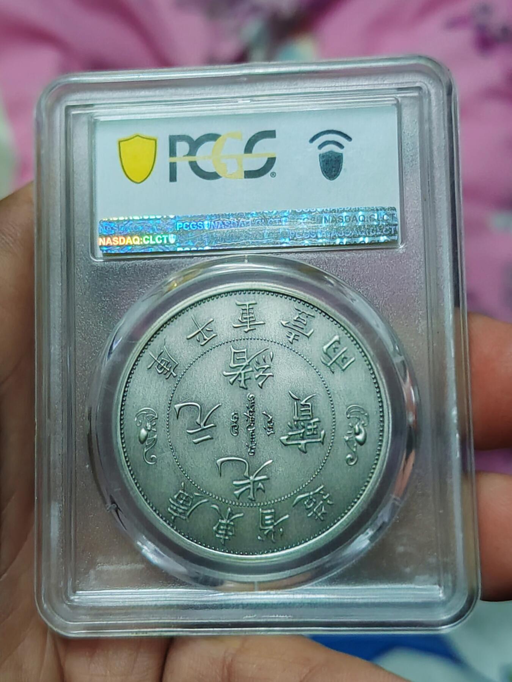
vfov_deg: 35.5
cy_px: 341
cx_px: 256
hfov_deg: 27.0
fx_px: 1065
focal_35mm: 54
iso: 3200
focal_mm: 6.12
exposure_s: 1/50
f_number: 1.9
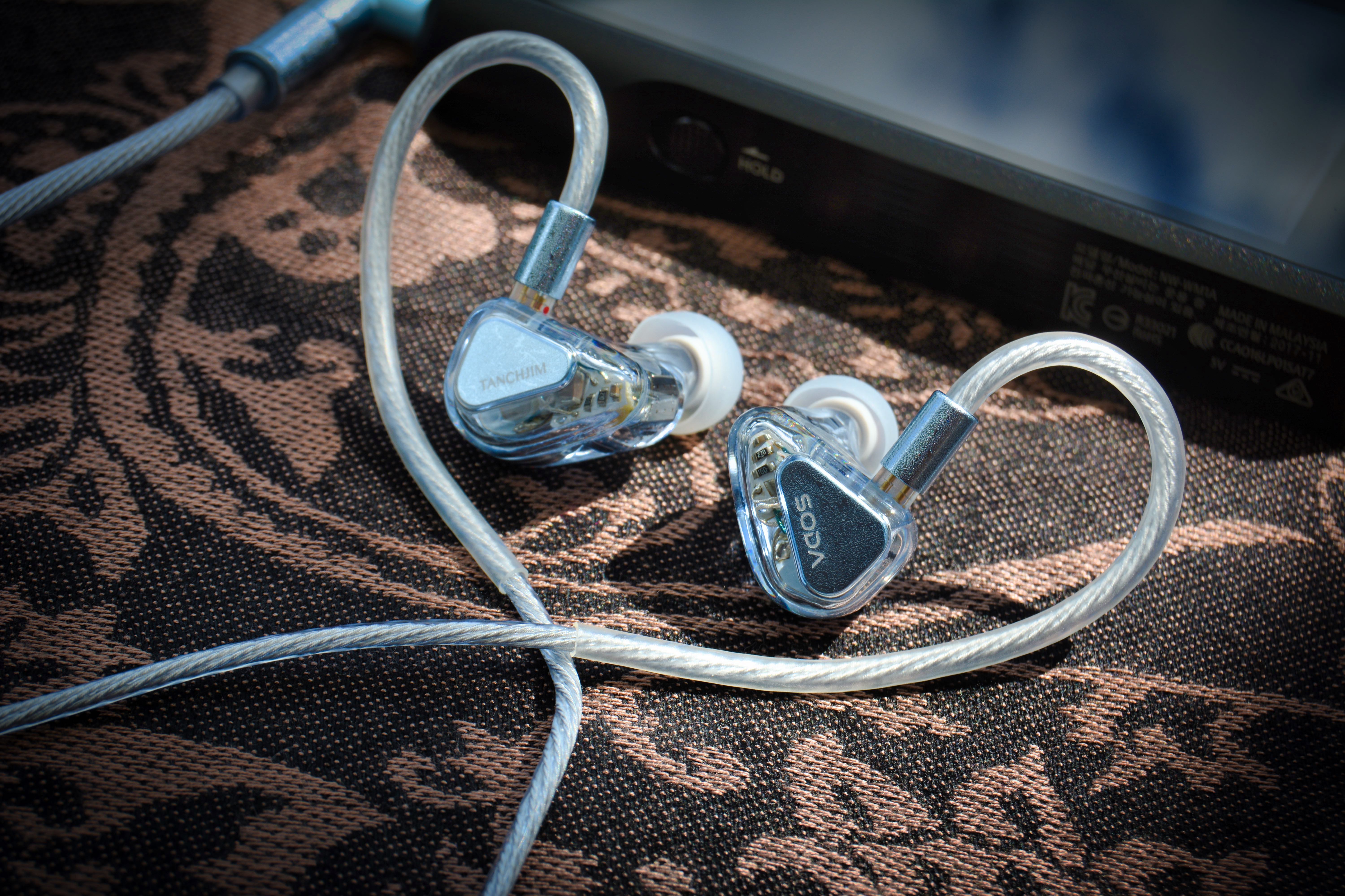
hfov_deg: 24.6
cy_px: 448
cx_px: 672
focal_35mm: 82
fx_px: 3082
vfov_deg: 16.6
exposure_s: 1/250
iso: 100
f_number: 10
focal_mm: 55
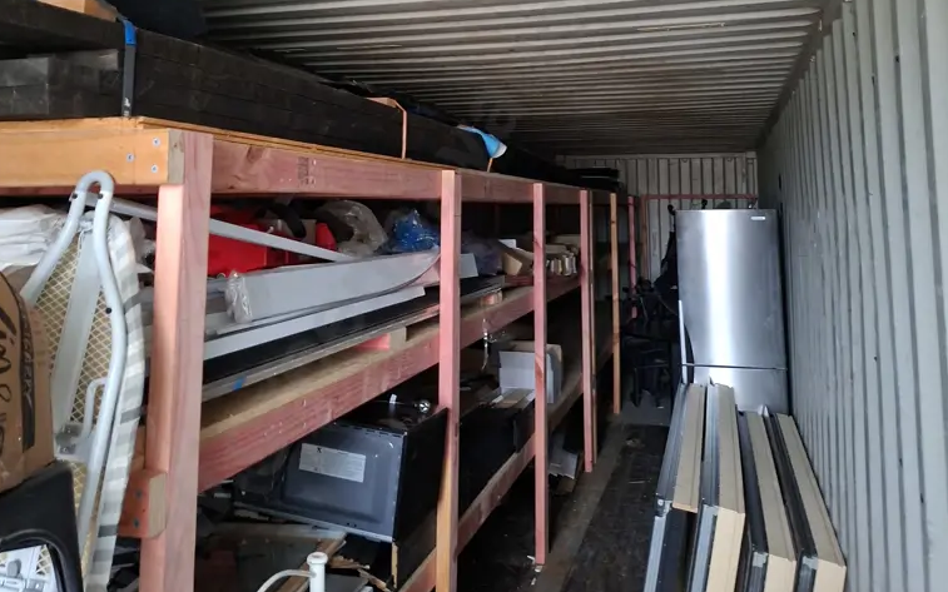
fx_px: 853
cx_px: 472
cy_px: 143
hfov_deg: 58.1
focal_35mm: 33
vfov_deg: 37.3
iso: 500
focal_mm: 5.54
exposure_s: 1/25
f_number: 1.8
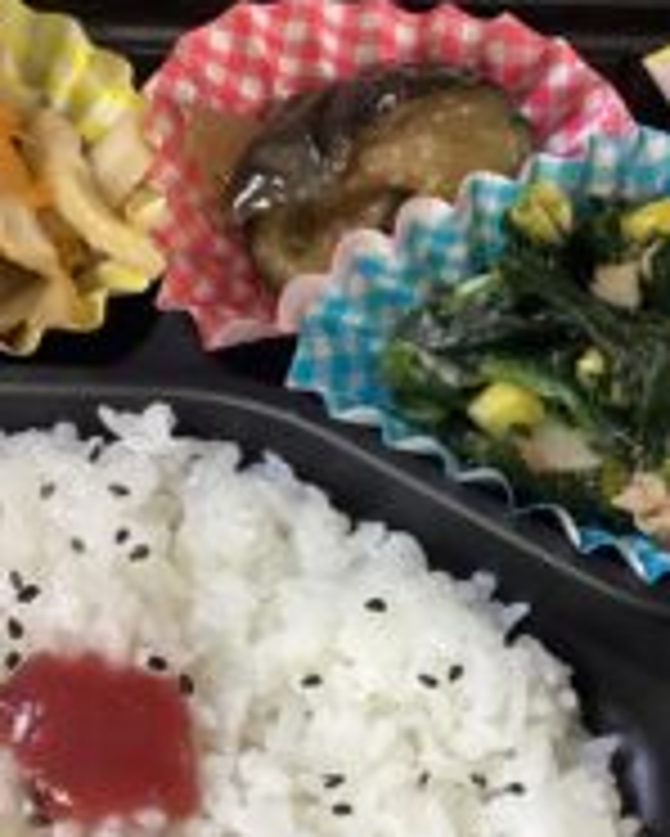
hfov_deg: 24.9
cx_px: 411
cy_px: 587
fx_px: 1511
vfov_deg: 30.6
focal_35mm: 61
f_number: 2.4
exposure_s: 1/60
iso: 250
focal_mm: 3.3
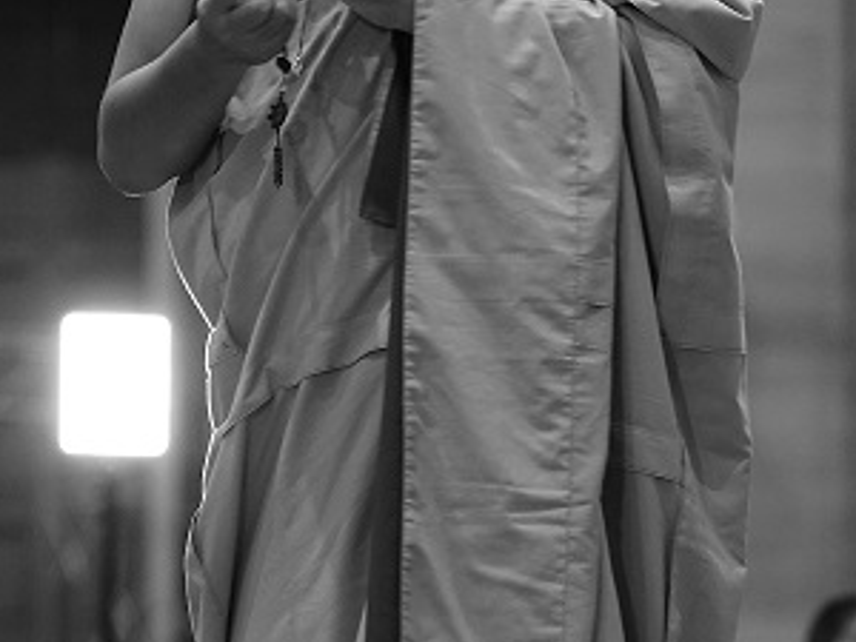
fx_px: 6256
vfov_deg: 5.9
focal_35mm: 253
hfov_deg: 7.8
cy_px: 6
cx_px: 414
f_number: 3.2
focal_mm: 105
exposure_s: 1/80
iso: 2500
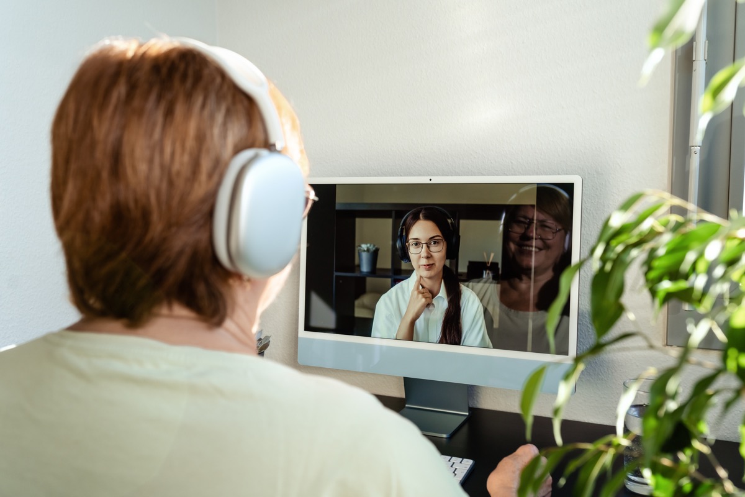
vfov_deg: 37.9
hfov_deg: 54.4
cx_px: 372
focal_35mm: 35
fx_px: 724
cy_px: 248
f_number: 4.5
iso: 250
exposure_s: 1/400
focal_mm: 35
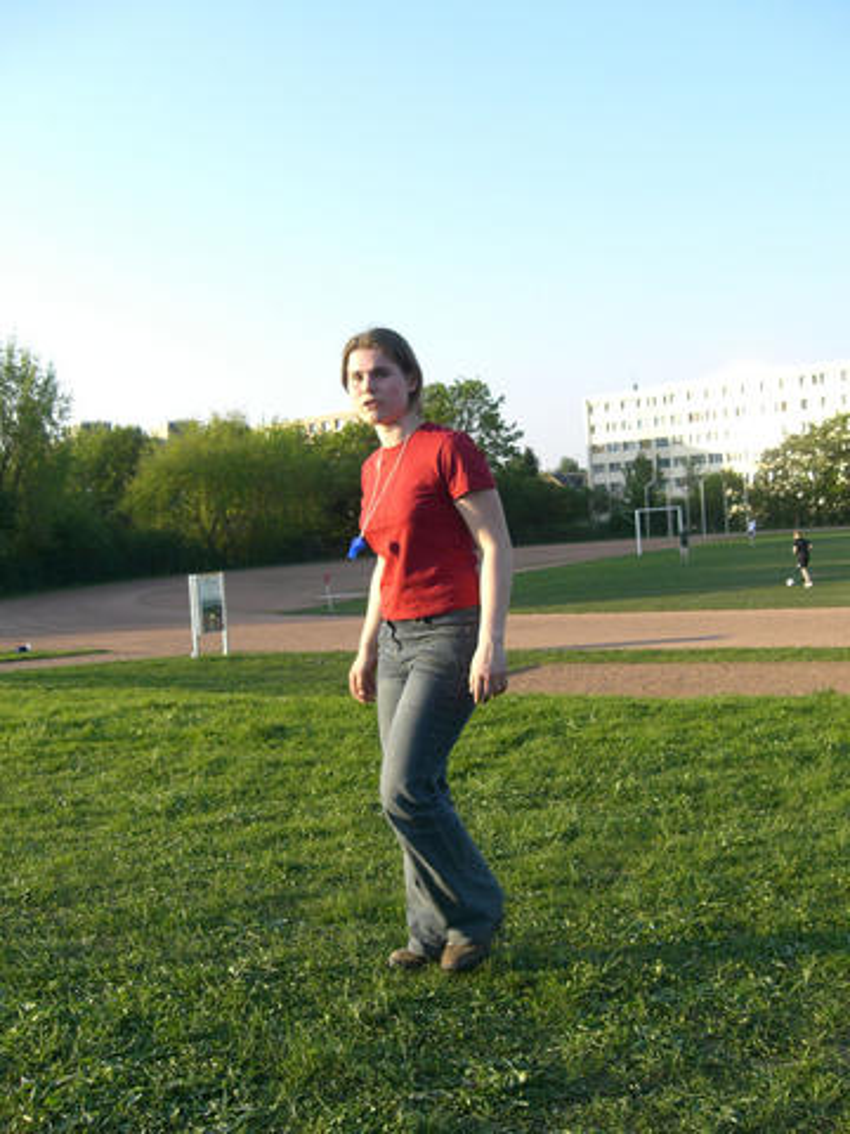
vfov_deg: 49.0
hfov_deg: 37.7
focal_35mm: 38
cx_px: 425
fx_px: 1244
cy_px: 567
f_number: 3.1
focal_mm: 6.3
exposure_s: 1/320
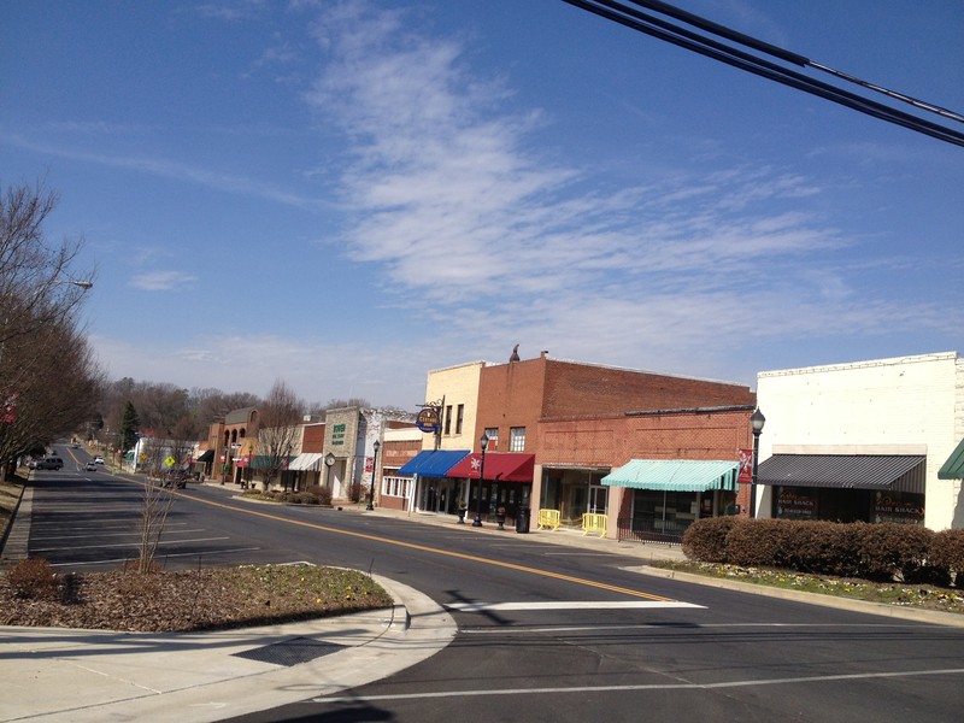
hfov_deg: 52.6
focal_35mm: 35
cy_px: 362
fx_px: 975
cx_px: 482
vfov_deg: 40.7
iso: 50
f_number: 2.4
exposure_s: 1/2123
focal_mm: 4.28
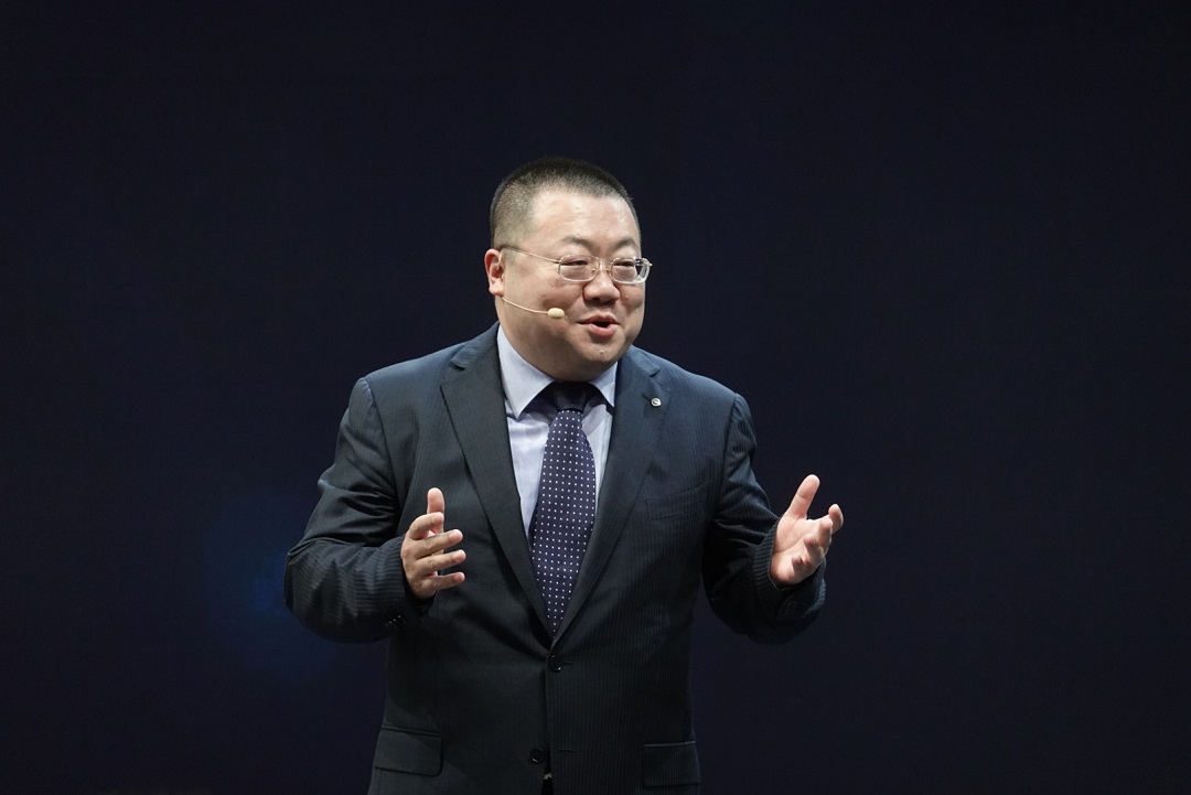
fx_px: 6619
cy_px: 398
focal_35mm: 200
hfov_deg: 10.3
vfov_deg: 6.9
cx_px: 596
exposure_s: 1/200
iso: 1250
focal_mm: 72
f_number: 5
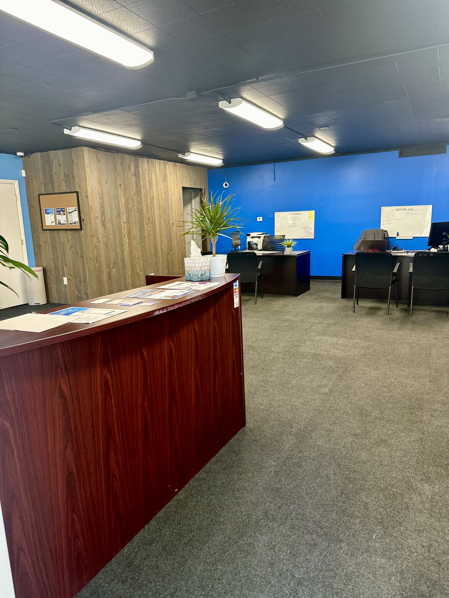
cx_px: 224
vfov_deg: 71.6
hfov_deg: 56.8
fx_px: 415
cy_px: 299
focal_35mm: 24
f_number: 1.78
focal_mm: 6.86
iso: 200
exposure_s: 1/60
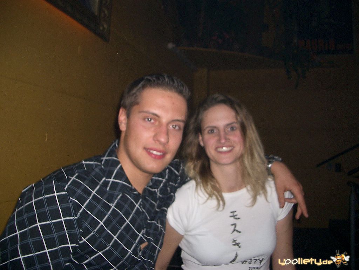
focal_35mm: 35
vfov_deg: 40.7
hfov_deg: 52.6
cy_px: 135
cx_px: 180
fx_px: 363
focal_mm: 5.8
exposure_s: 1/40
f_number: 2.6
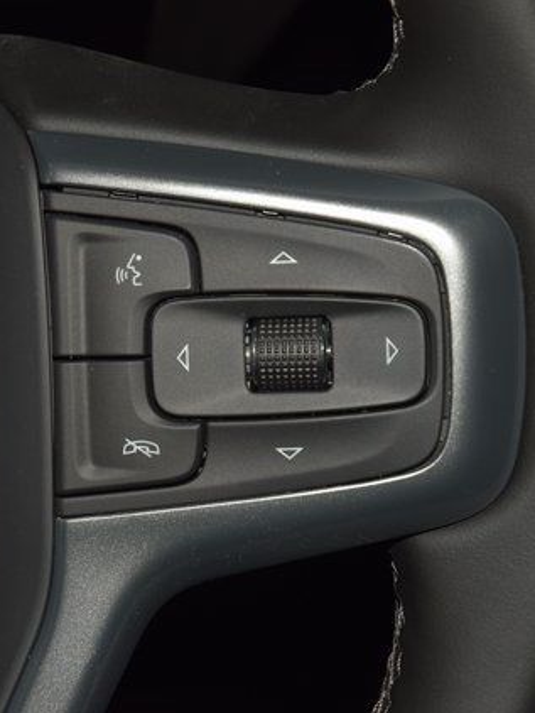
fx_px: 3150
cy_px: 357
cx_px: 203
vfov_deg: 12.9
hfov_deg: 9.7
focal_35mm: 153
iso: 100
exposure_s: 1/125
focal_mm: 70
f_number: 8
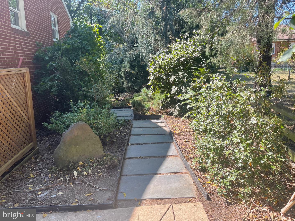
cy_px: 110
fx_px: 213
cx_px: 148
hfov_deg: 69.4
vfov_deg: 54.9
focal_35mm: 25
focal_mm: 5.1
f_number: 1.6
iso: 32
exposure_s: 1/625
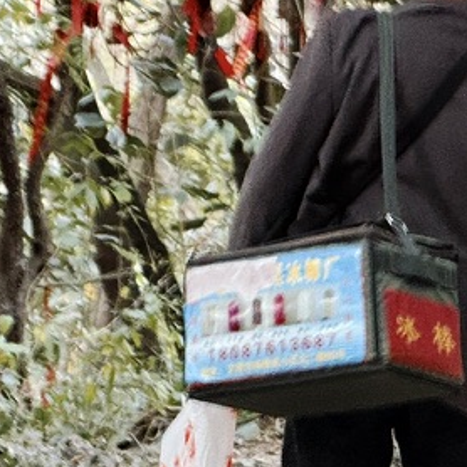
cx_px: 529
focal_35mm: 391
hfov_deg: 4.5
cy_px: 316
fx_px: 5968
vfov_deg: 4.5
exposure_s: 1/40
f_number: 2.8
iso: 500
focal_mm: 15.66
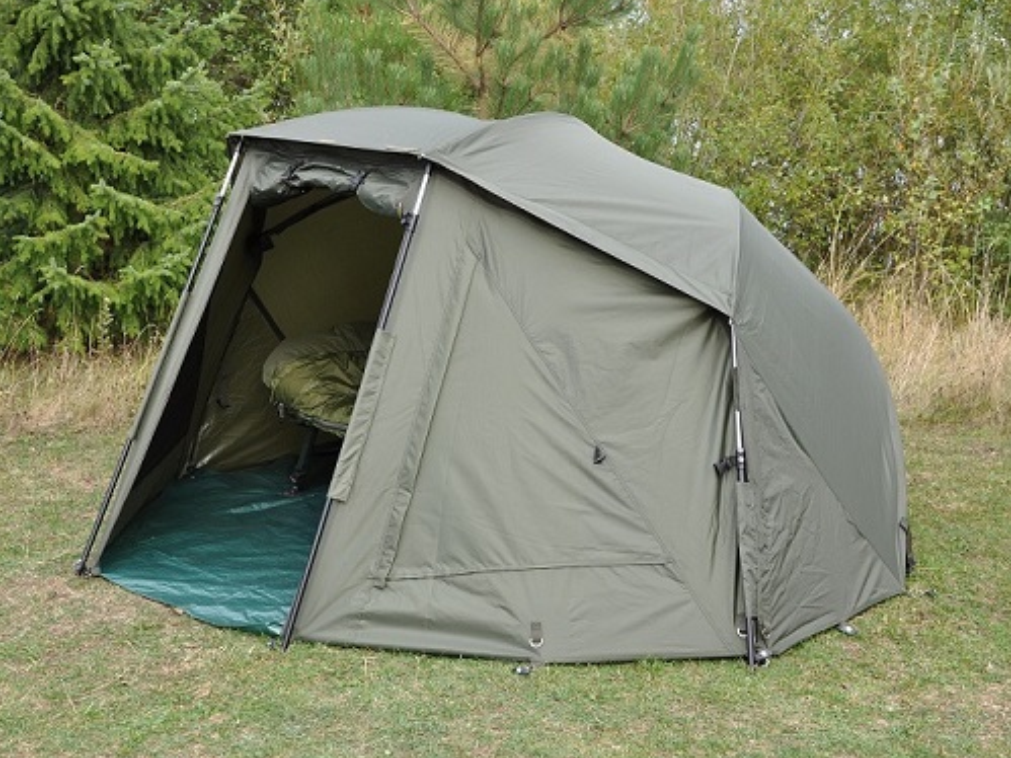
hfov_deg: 32.7
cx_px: 495
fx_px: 1723
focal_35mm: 59
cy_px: 386
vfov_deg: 24.8
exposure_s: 1/125
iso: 200
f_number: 11
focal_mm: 34
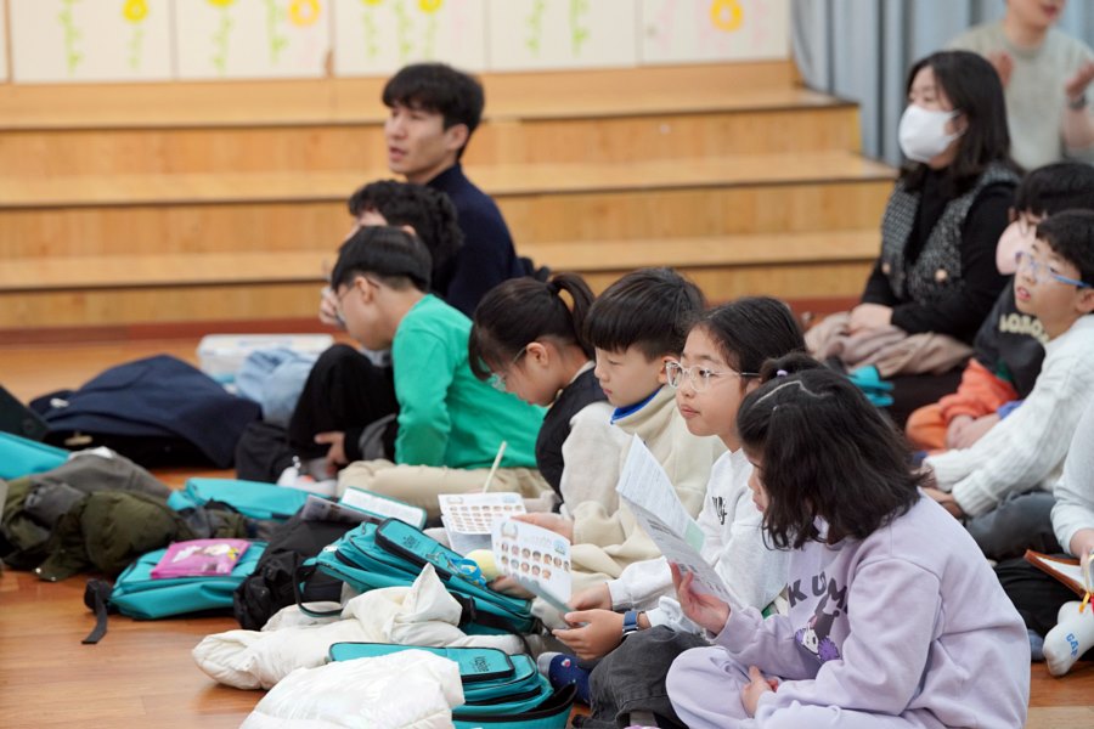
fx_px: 4011
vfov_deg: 10.4
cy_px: 364
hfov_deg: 15.5
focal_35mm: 132
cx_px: 547
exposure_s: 1/160
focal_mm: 132
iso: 2000
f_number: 4
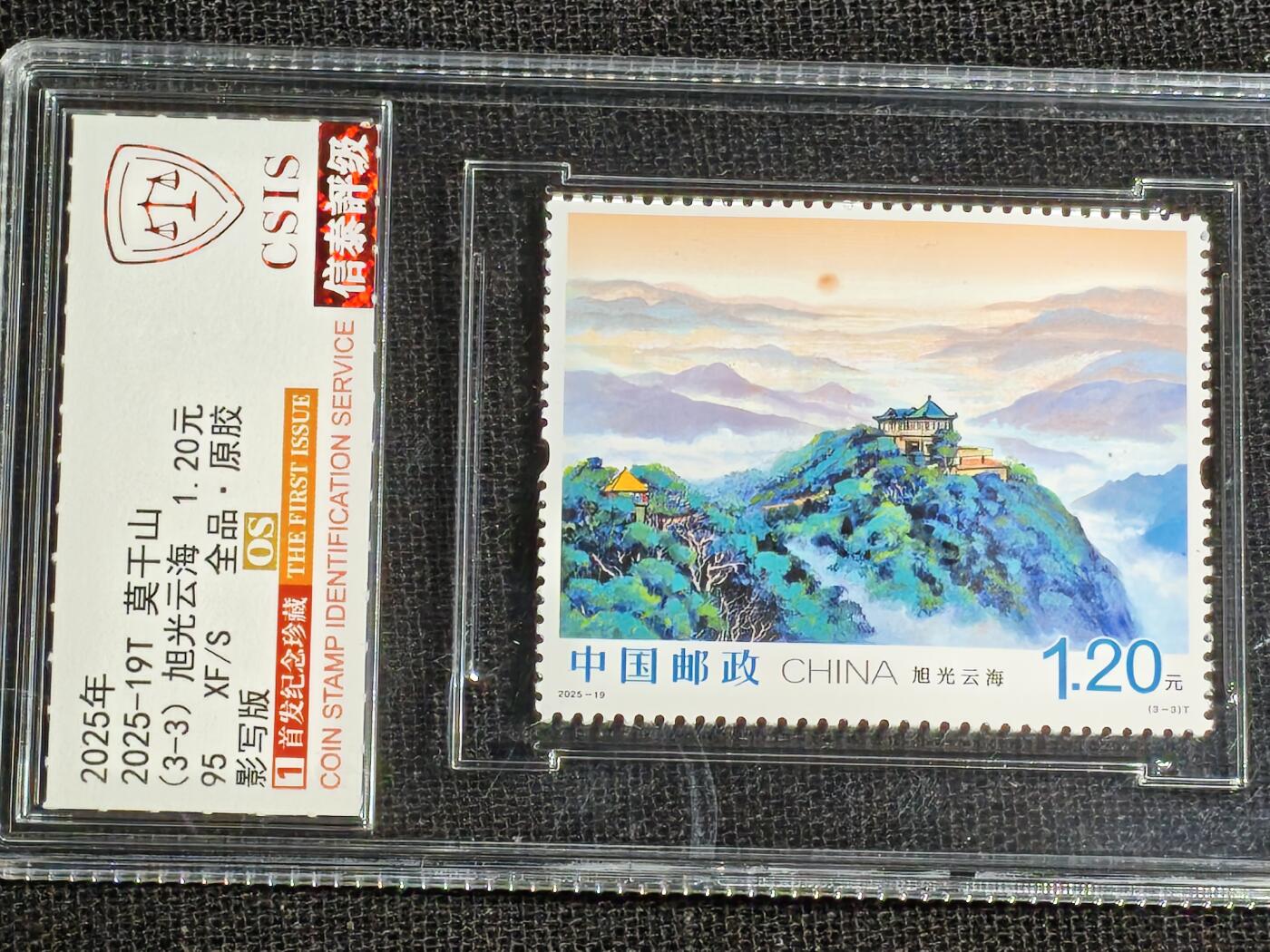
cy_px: 476
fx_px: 5356
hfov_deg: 13.5
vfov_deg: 10.2
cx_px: 635
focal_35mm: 146
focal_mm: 4.94
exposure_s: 1/381
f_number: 1.5
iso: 50
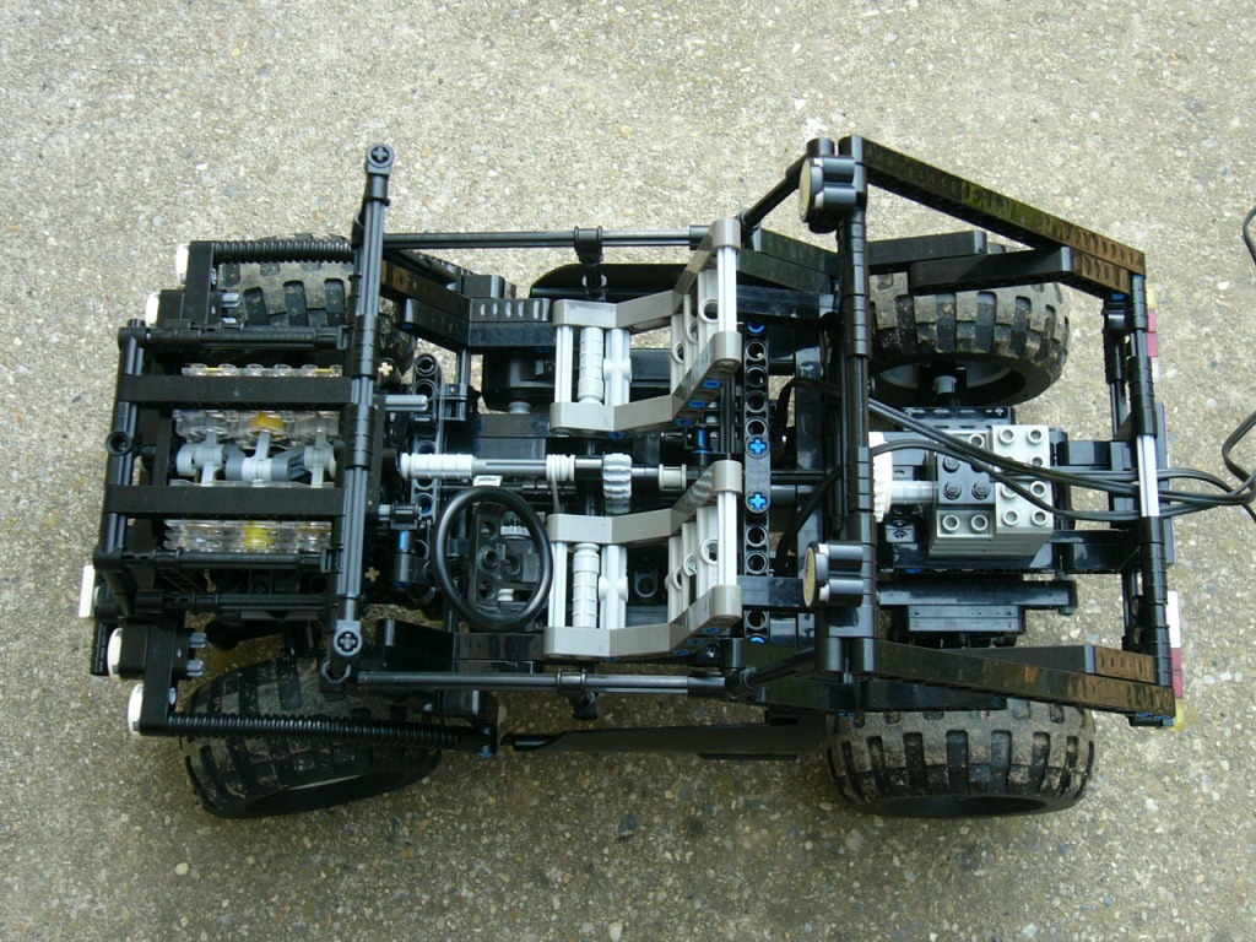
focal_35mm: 46
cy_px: 471
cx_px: 628
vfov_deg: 31.5
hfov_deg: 41.2
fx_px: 1669
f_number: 3.2
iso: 100
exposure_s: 1/100
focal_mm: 7.6
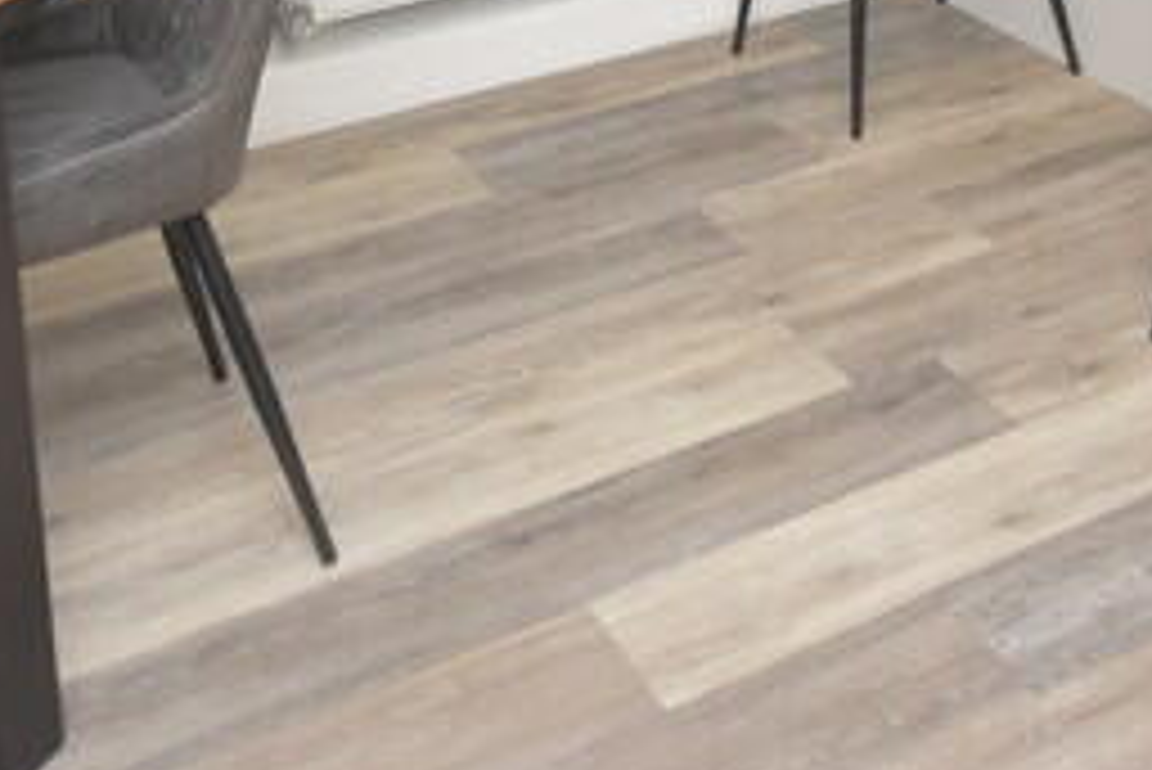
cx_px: 954
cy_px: -511
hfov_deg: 32.3
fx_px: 1921
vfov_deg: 18.8
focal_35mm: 60
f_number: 4
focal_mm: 10
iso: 800
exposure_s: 1/125
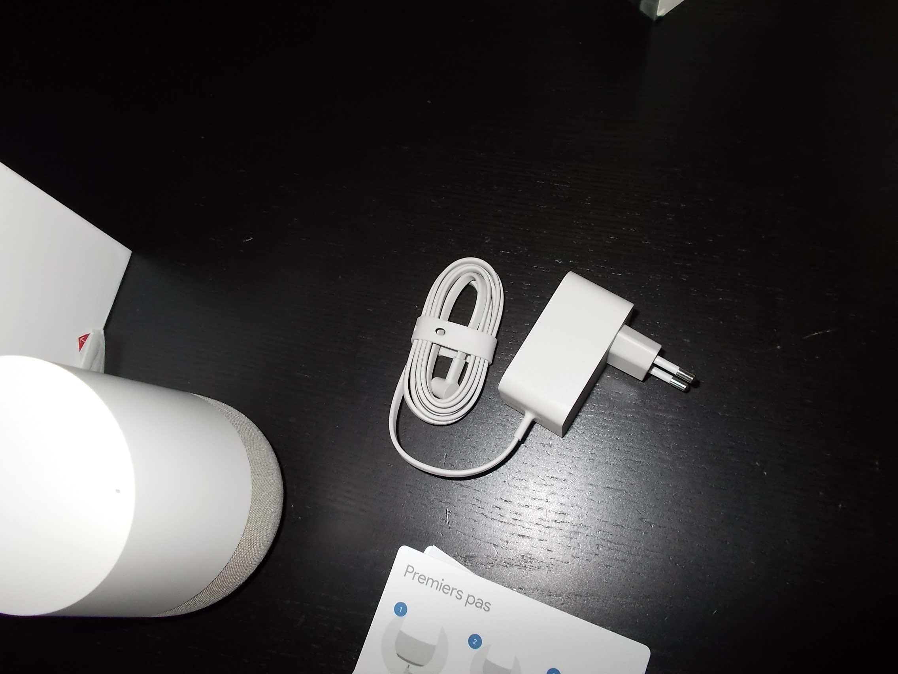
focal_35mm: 26
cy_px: 337
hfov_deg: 67.3
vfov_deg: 53.1
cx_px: 449
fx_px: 674
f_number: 3.2
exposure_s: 1/25
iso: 200
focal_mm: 4.6
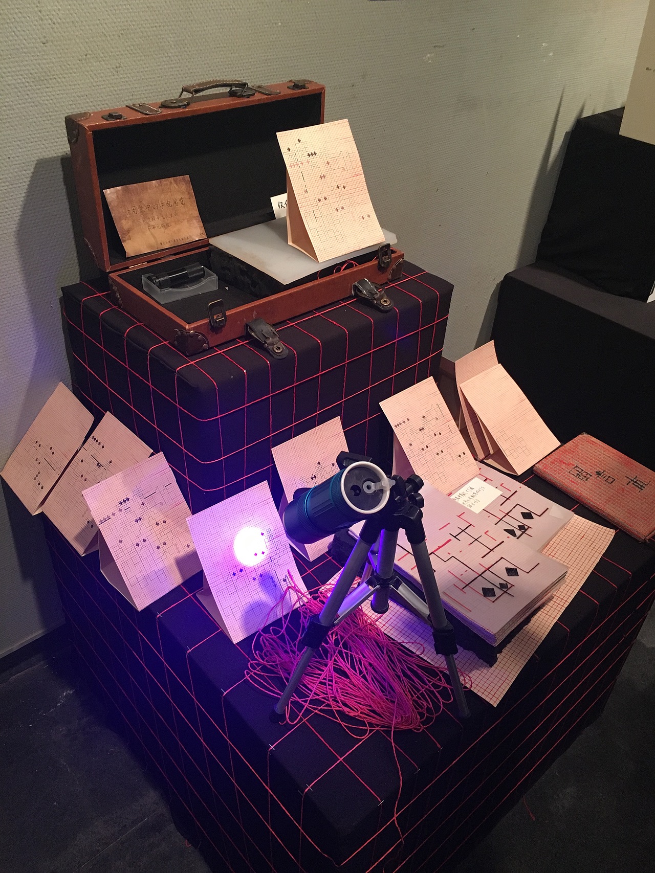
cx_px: 328
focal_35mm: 29
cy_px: 436
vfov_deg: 61.7
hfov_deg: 48.2
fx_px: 732
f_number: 2.2
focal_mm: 4.15
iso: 200
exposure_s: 1/33
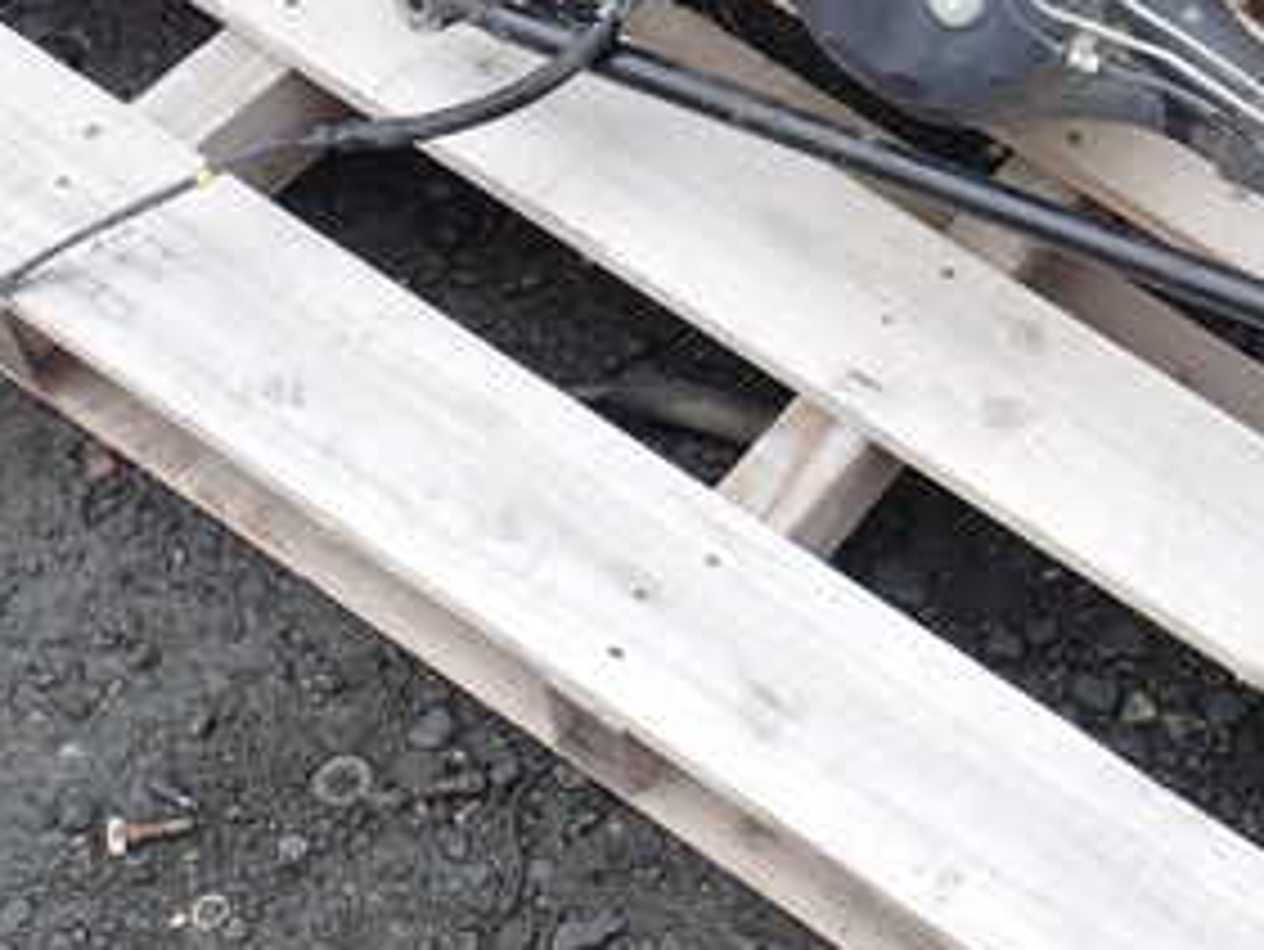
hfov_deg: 28.0
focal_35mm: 64
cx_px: 1331
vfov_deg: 22.4
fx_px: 2338
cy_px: 108
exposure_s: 1/160
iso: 100
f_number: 3.2
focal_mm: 5.4
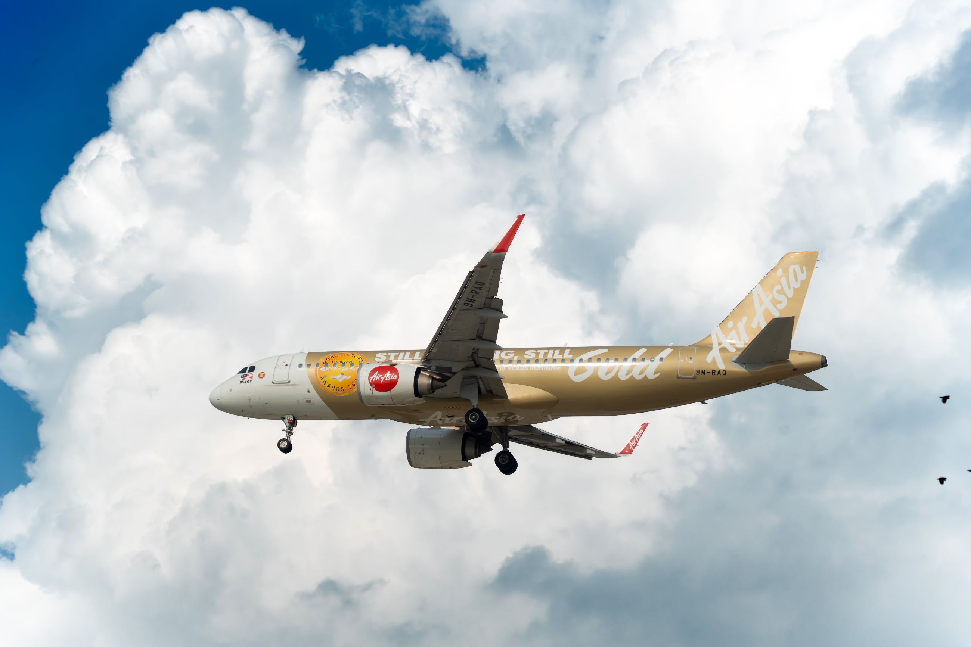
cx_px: 486
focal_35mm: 150
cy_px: 324
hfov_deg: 13.7
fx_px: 4045
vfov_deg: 9.1
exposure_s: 1/3200
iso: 400
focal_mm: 150
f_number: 8
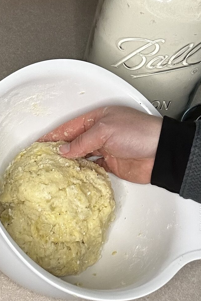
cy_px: 147
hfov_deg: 41.1
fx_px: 268
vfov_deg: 58.7
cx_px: 93
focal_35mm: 32
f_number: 1.9
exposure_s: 1/60
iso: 125
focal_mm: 2.69
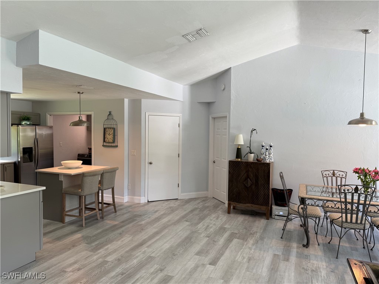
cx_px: 190
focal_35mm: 24
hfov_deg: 71.6
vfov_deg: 56.8
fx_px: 263
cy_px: 142
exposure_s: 1/120
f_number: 1.78
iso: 80
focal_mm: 6.76
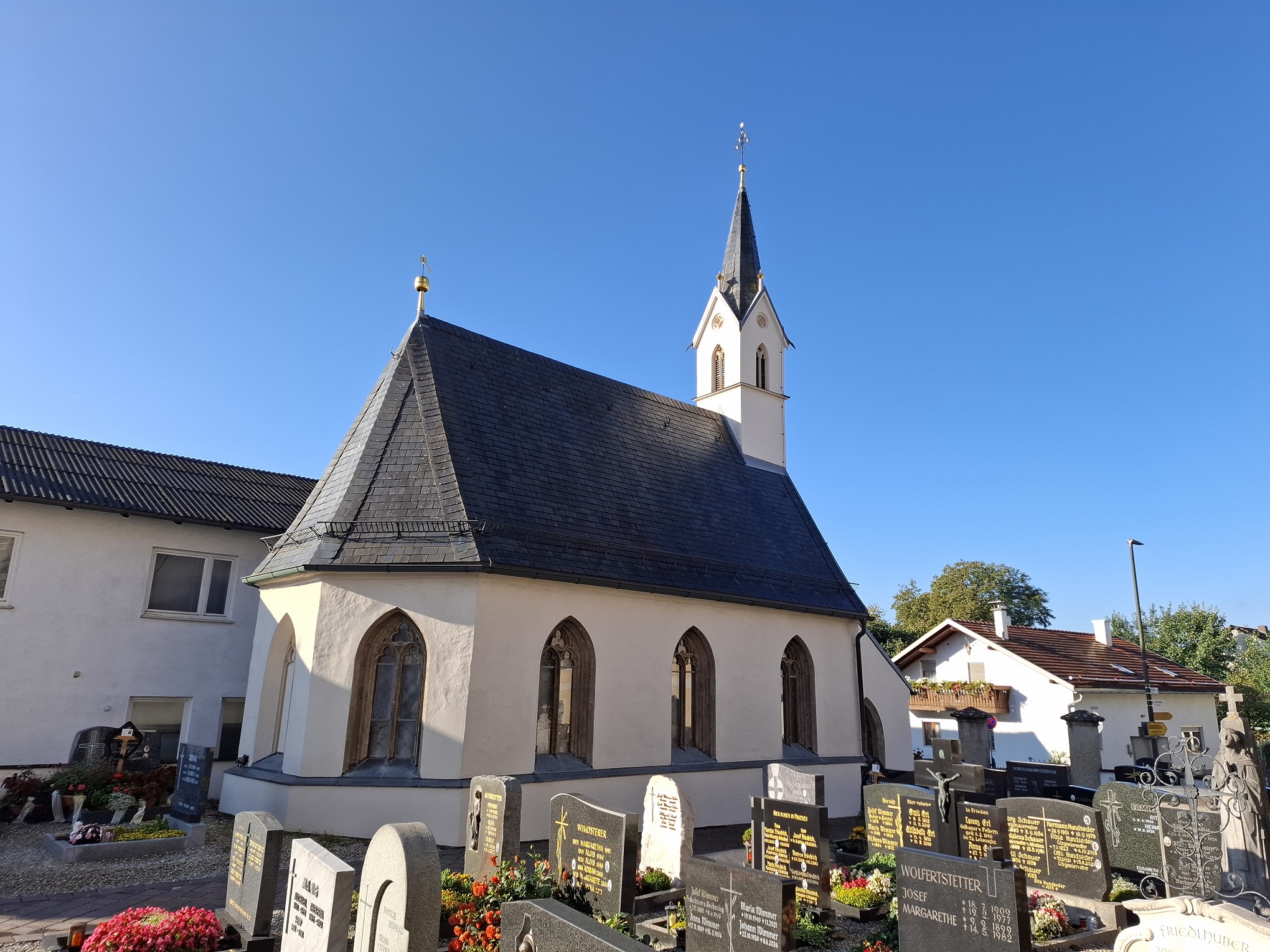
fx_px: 844
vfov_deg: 58.9
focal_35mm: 23
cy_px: 476
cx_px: 635
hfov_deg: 73.9
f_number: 1.8
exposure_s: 1/852
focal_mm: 5.54
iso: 50
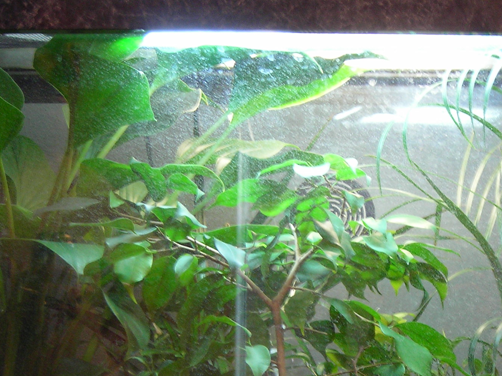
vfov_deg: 12.7
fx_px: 1668
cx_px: 406
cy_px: 359
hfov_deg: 17.0
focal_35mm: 115
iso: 126
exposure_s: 1/5.4
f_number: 3.6
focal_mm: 9.1
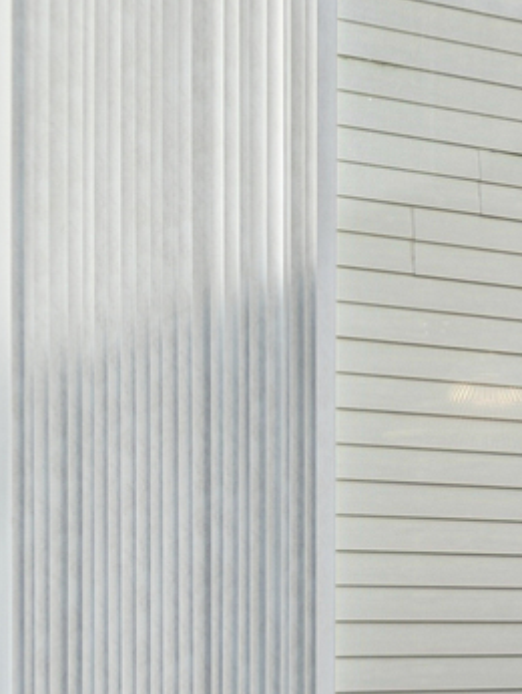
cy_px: 714
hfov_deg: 12.3
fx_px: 1627
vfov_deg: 23.0
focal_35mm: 81
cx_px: 1407
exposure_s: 1/60
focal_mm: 12
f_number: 8
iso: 320
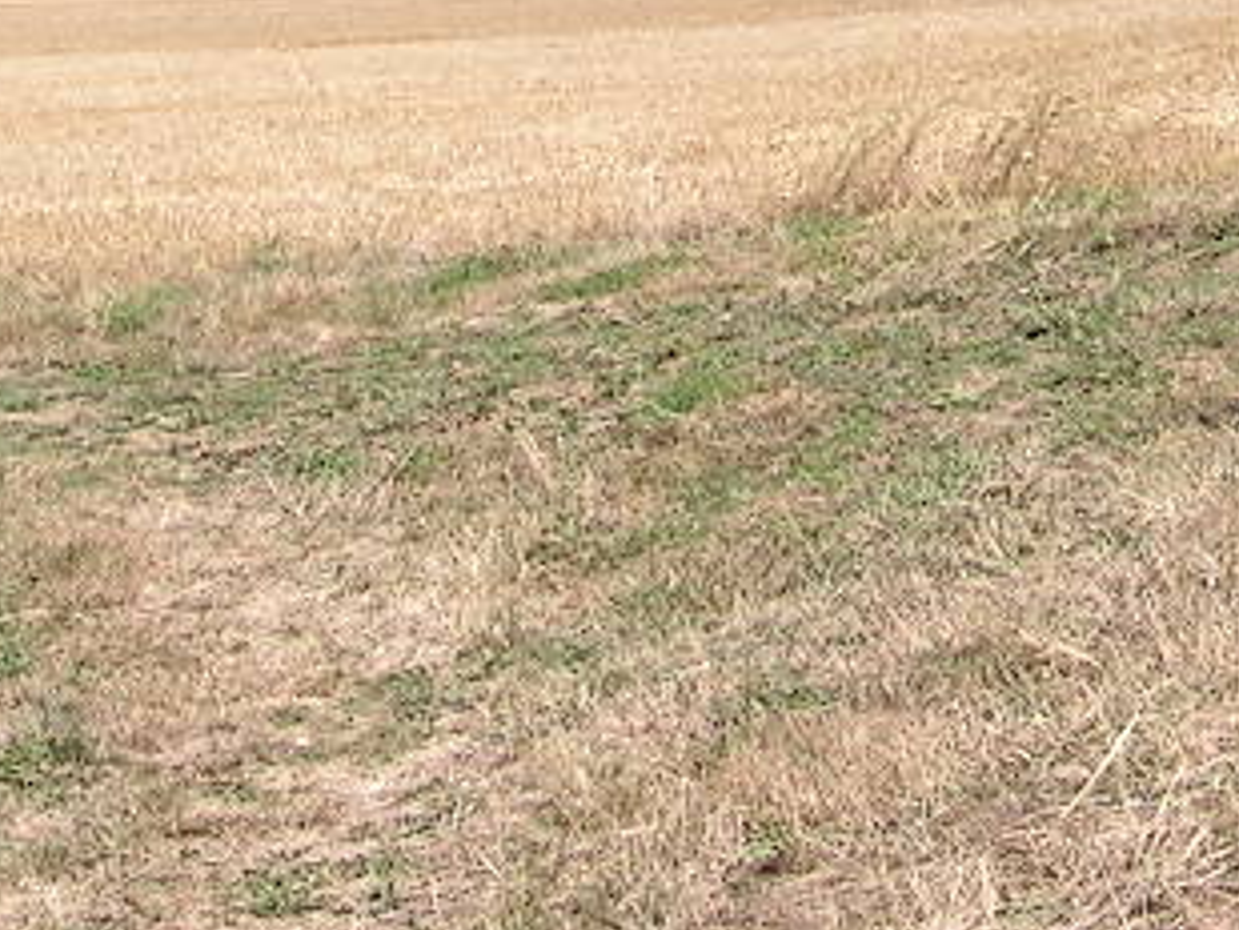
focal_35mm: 116
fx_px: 4154
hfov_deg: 17.0
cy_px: -433
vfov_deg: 12.2
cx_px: 706
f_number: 4.8
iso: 50
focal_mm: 5.4
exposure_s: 1/260
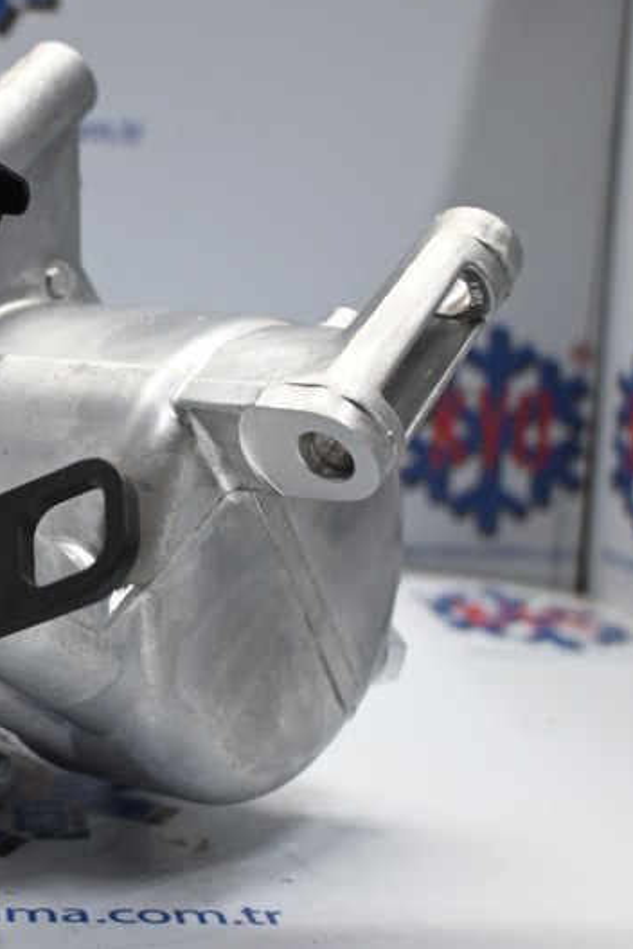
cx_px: -32
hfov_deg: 22.7
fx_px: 1497
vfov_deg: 35.2
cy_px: 474
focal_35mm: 57
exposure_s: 1/125
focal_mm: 25
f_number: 4.2
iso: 1400
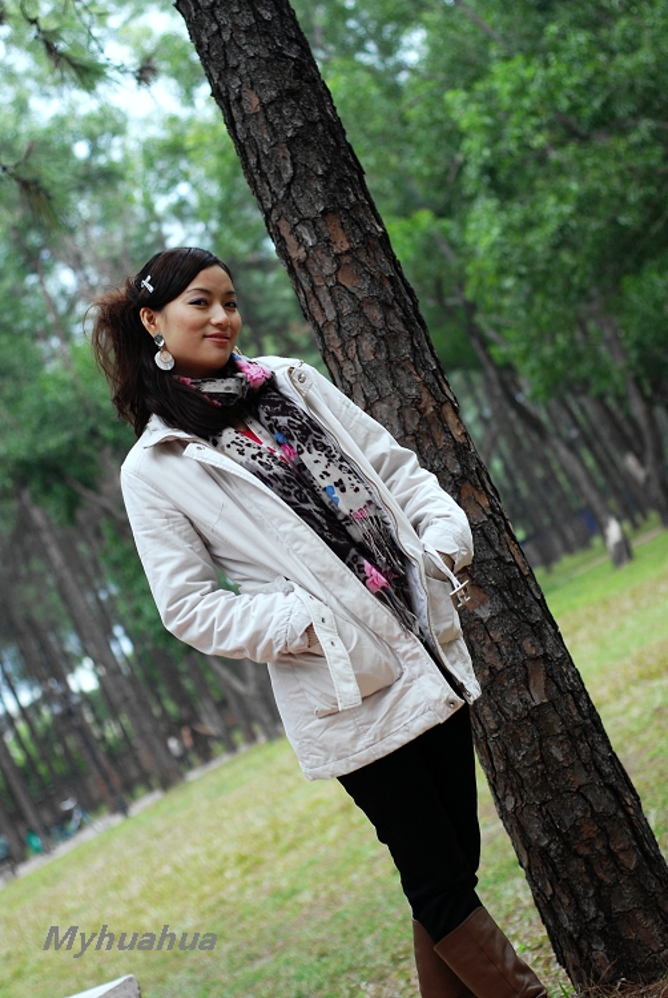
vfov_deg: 27.0
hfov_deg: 18.2
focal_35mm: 75
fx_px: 2082
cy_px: 499
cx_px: 334
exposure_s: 1/100
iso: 200
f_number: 2.8
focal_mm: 50
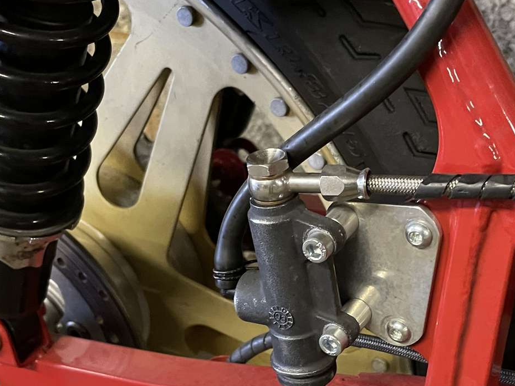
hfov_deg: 33.8
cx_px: 375
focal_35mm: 56
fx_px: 833
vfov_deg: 25.9
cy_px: 271
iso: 500
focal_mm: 4.2
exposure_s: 1/25
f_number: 1.6
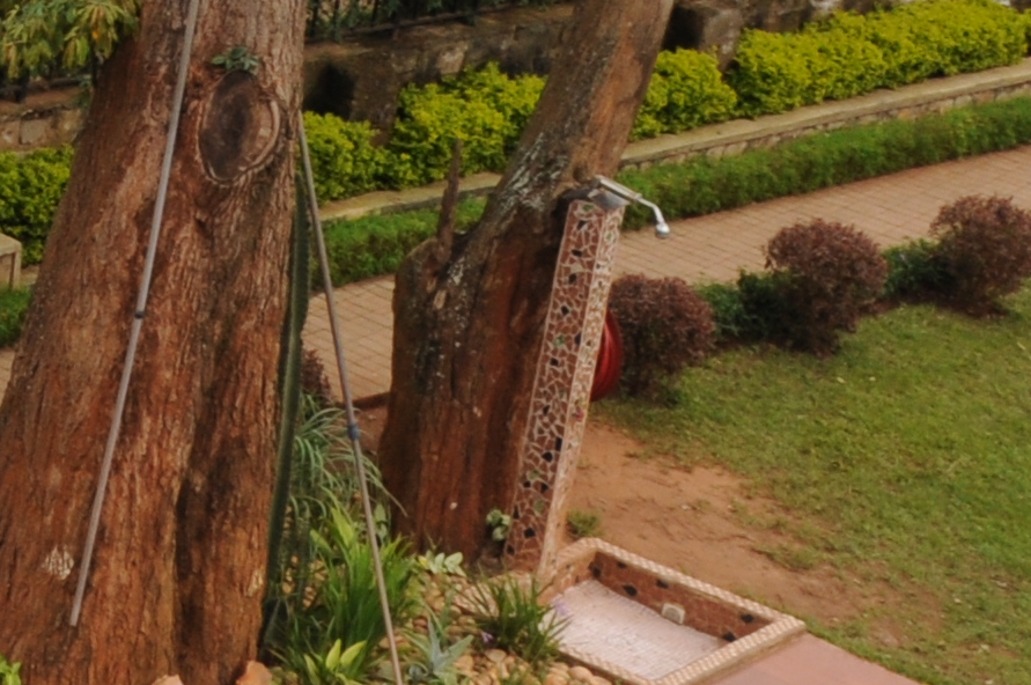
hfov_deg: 13.8
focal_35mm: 130
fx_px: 3719
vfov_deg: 10.1
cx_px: -923
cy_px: -425
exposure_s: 1/80
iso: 320
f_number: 14
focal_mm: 18
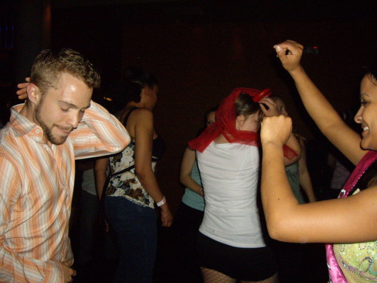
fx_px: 414
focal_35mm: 38
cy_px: 142
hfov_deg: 49.0
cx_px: 188
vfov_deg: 37.7
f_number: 2.7
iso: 400
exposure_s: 1/40
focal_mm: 6.2
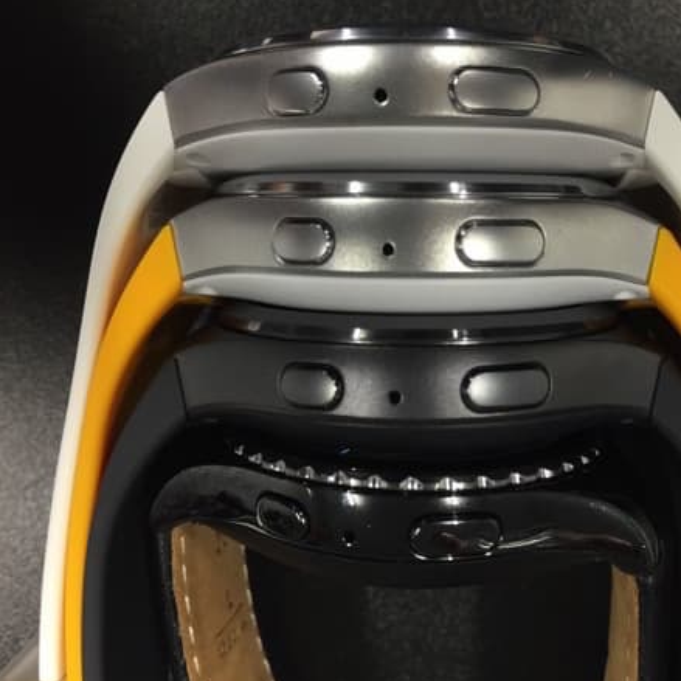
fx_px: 779
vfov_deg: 47.2
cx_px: 428
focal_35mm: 35
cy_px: 343
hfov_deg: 46.8
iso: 50
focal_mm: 4.15
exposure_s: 1/33
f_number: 2.2
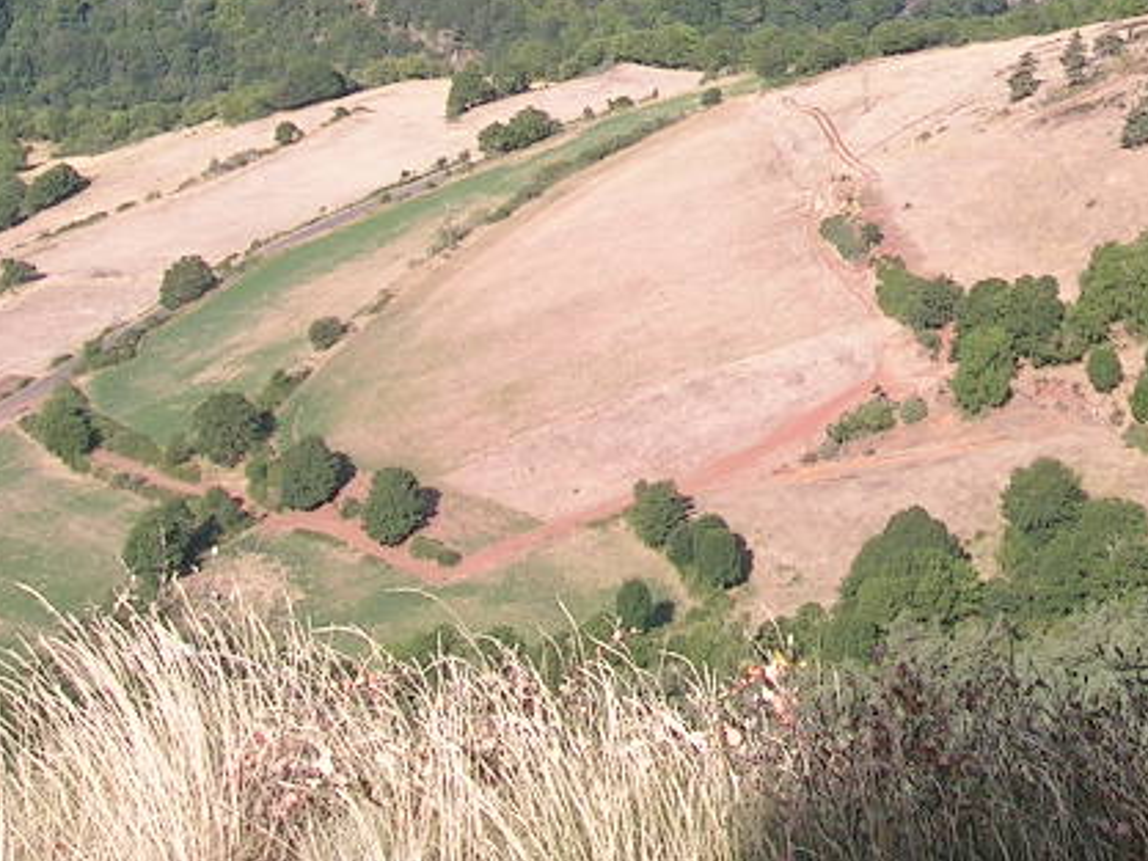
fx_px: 2853
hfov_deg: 21.7
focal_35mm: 86
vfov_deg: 16.6
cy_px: -127
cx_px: 1214
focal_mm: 5.4
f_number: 4.8
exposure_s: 1/225
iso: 50
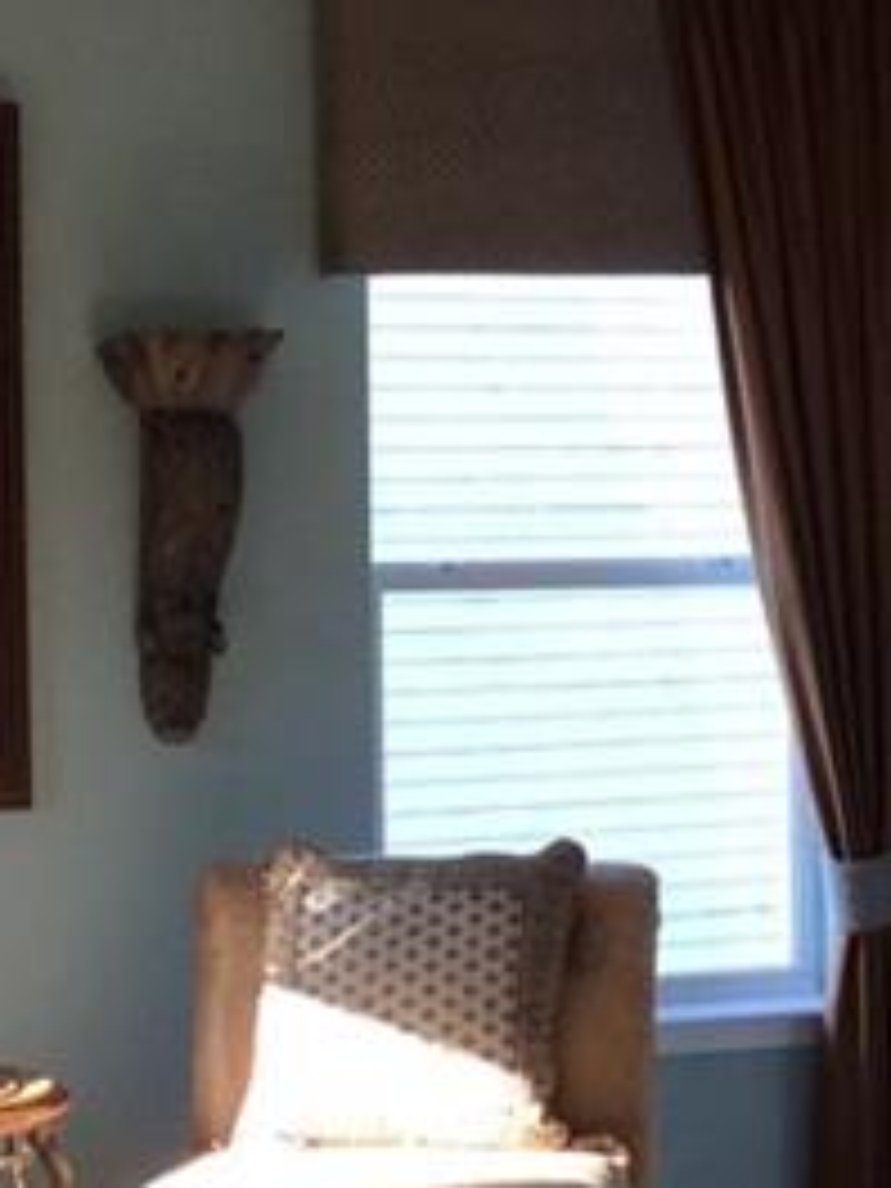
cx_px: 392
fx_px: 4256
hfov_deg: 12.0
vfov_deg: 15.9
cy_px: 495
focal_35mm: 124
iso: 32
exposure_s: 1/120
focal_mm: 3.3
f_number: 2.4
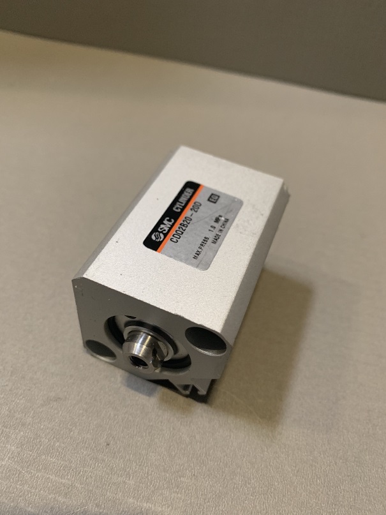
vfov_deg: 67.3
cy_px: 258
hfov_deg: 53.1
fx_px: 387
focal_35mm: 26
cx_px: 193
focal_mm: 4.25
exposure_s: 1/46
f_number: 1.8
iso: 400
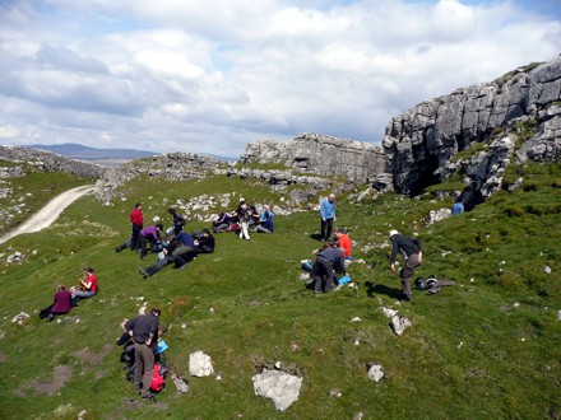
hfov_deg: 63.4
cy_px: 210
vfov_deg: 49.7
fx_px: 454
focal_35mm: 28
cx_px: 280
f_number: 3.3
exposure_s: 1/1000
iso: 100
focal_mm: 4.6
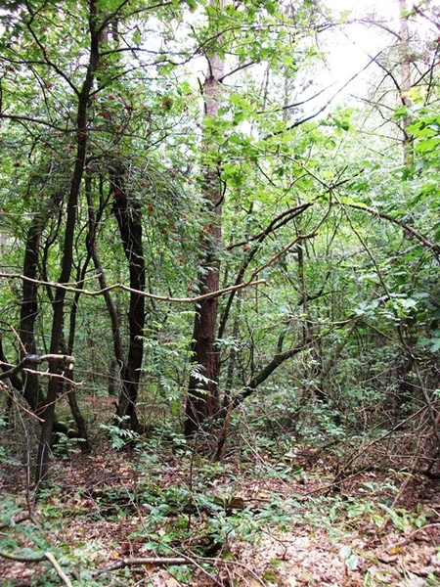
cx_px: 220
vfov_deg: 56.8
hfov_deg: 44.2
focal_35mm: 32
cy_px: 294
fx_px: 542
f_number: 2.9
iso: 461
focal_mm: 5.7
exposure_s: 1/60
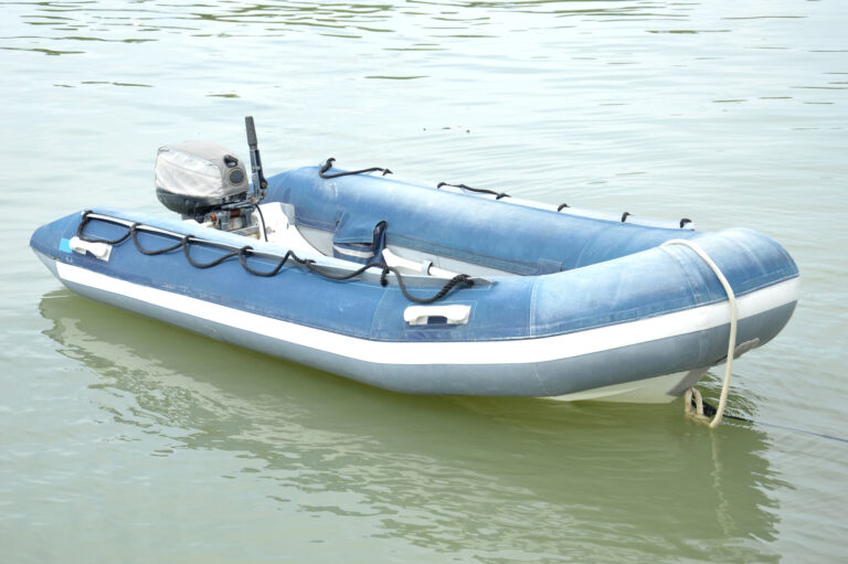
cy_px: 282
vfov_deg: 20.1
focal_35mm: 68
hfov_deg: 29.9
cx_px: 424
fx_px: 1589
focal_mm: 45
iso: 100
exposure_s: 1/200
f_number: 6.3
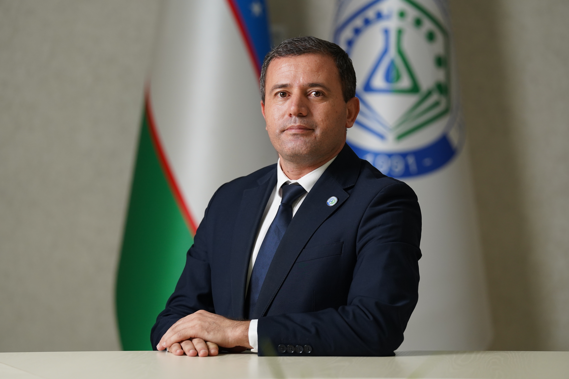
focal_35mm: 152
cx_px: 284
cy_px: 190
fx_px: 2402
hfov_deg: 13.5
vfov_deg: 9.0
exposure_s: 1/200
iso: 1600
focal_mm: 152
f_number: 4
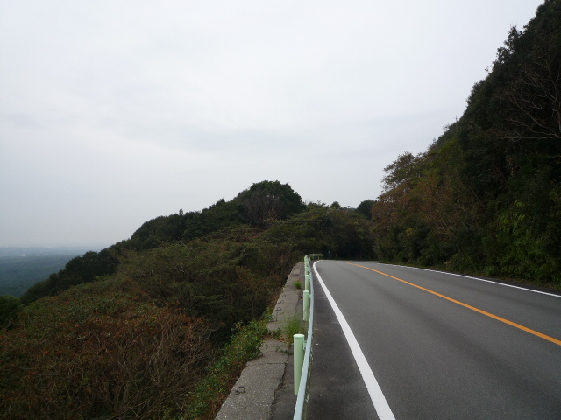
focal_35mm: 25
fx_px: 405
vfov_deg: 54.9
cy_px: 210
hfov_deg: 69.4
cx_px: 280
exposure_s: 1/640
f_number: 2.8
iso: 100
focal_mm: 4.4
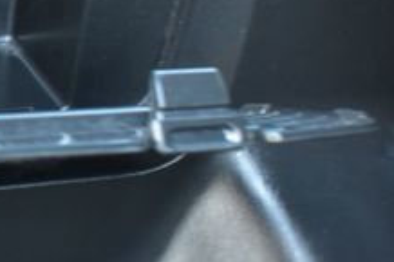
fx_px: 1110
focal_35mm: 101
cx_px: -81
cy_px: 25
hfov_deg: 19.0
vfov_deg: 13.4
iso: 1600
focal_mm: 23
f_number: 5
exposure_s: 1/15
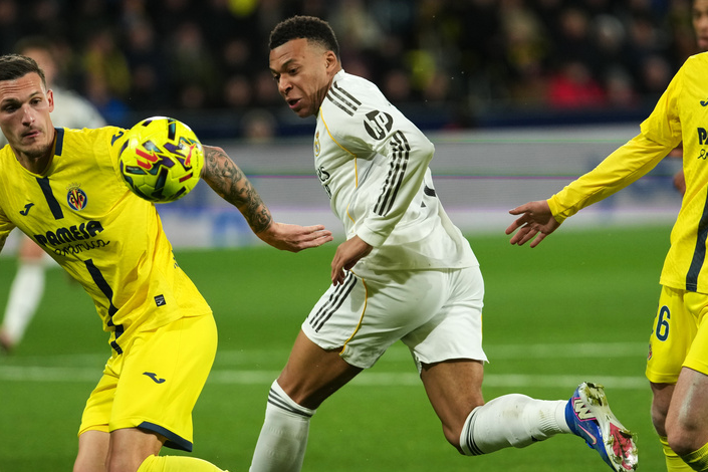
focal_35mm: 436
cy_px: 319
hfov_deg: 4.7
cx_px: 391
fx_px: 8574
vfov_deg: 3.2
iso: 2500
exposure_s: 1/2000
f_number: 3.2
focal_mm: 300
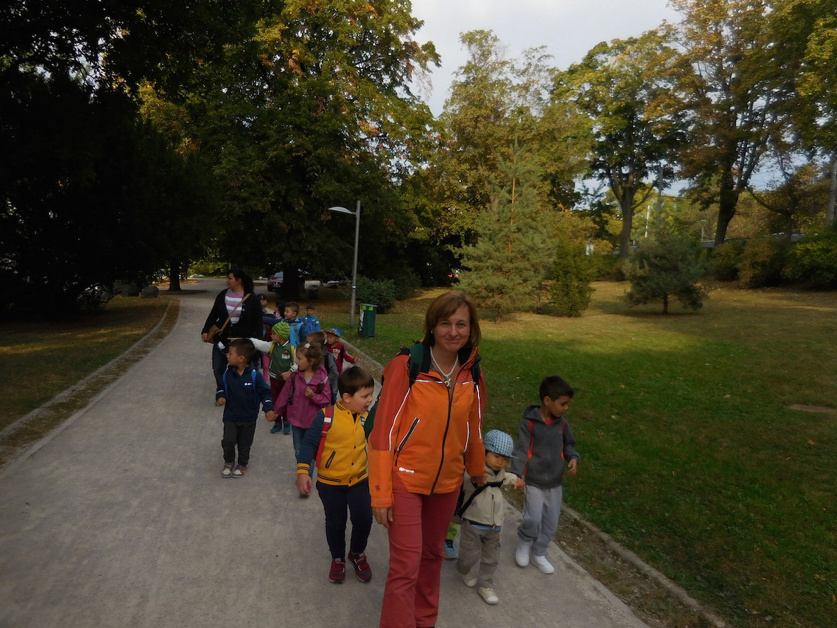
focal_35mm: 25
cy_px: 314
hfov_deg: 69.4
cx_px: 418
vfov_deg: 54.9
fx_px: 604
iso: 125
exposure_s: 1/640
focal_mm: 4.5
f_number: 3.3
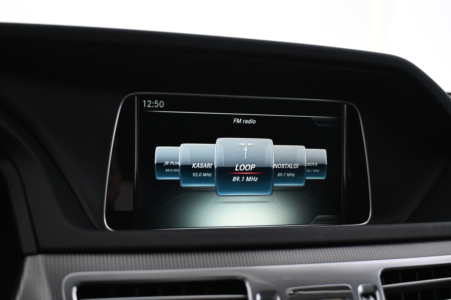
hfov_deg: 45.0
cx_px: 226
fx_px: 545
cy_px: 150
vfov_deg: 30.8
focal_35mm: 44
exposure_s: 1/50
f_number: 4.8
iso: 2500
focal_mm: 29
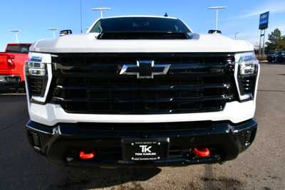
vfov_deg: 57.3
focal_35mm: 22
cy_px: 95
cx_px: 142
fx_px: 174
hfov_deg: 78.6
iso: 100
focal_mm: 15
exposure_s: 1/250
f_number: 8
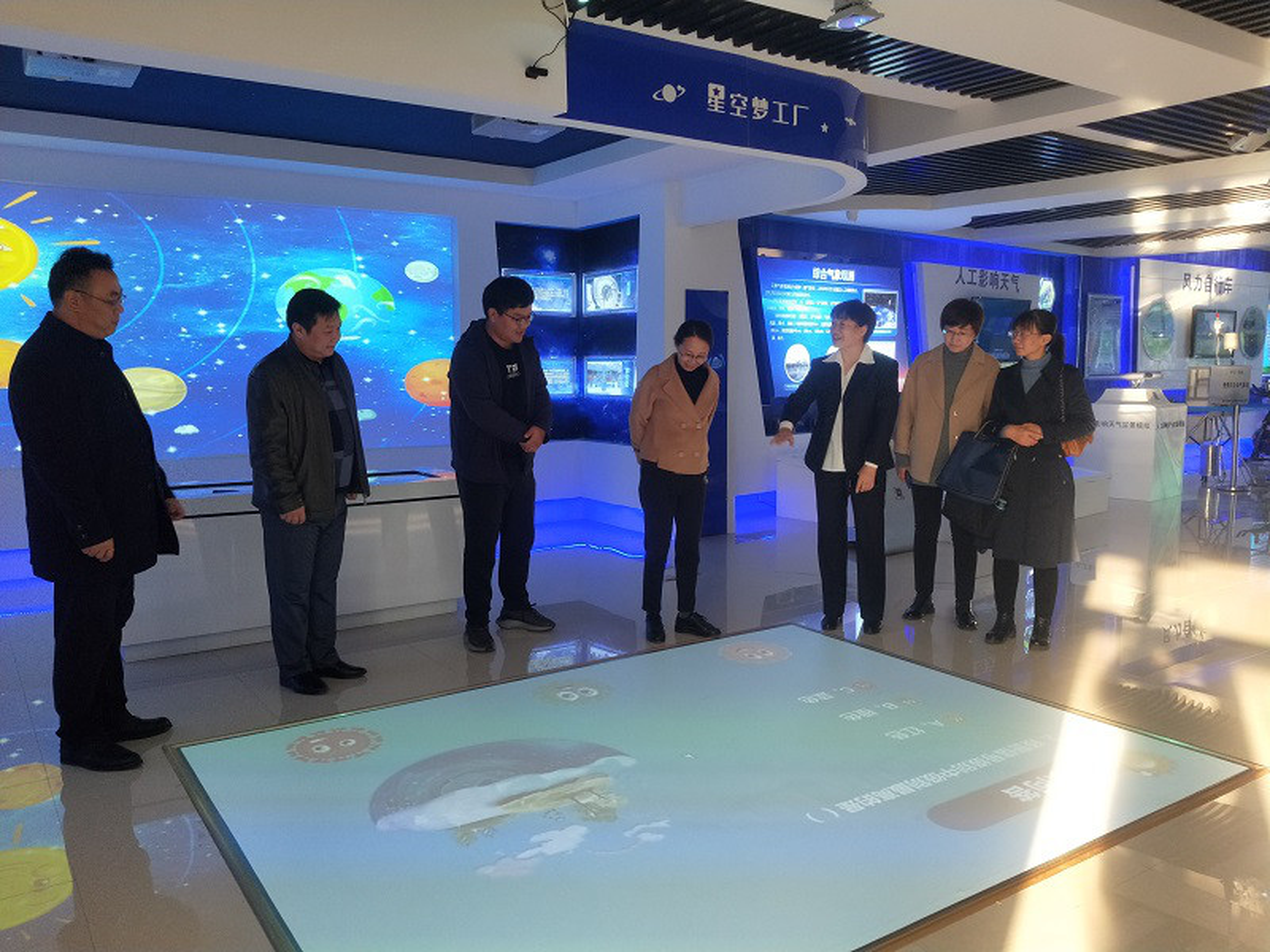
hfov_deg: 73.9
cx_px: 635
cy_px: 476
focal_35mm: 23
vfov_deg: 58.9
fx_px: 844
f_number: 1.7
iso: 143
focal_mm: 3.99
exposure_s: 1/50
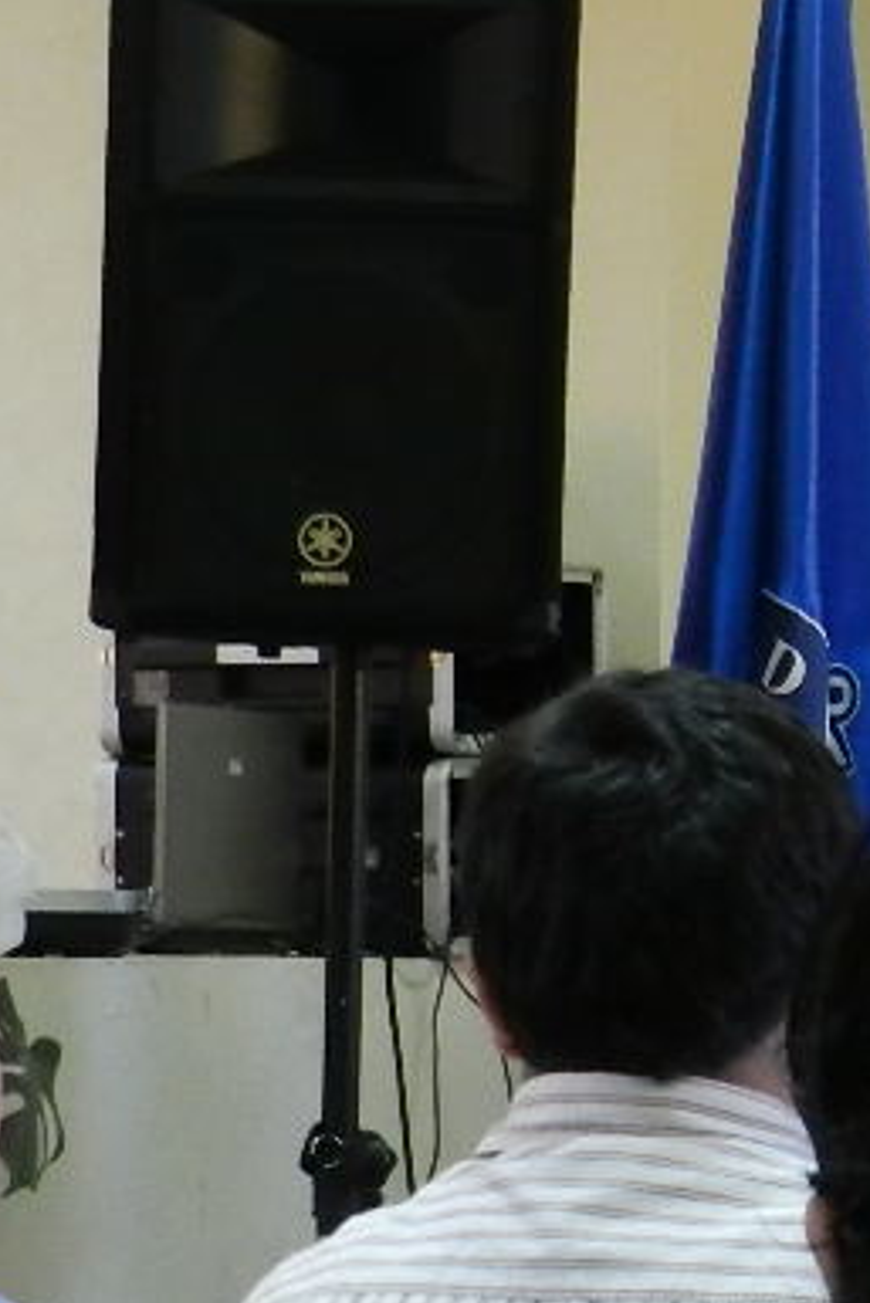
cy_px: 860
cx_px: 1374
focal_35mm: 166
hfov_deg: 8.1
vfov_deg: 12.4
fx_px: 6012
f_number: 4.6
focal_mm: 10.7
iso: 200
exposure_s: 1/8
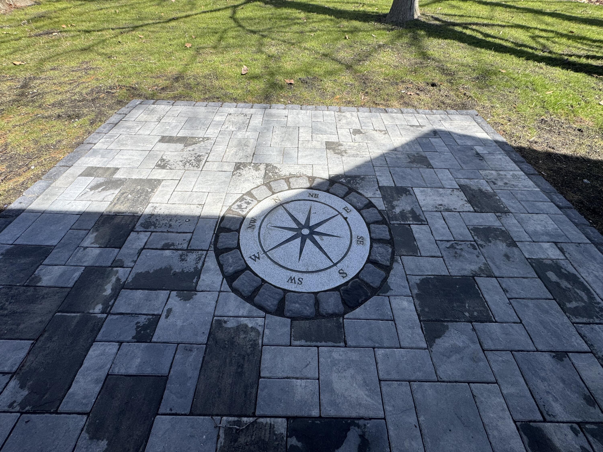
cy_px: 226
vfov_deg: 85.7
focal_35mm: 14
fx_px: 244
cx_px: 302
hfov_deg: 102.1
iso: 40
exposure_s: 1/713
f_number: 2.2
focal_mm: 2.22
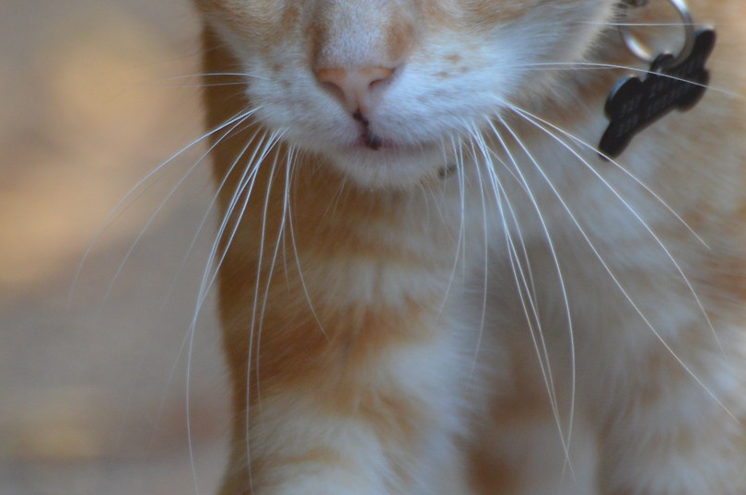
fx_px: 27610
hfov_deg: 1.5
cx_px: 75
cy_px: 64
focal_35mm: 1334
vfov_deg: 1.0
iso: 400
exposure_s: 1/160
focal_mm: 300
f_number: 5.6
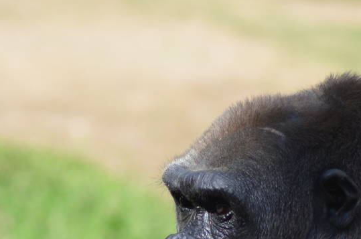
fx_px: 9797
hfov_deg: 2.1
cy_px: 327
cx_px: 202
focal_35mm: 979
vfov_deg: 1.4
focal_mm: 220
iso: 450
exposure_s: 1/1000
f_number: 4.8
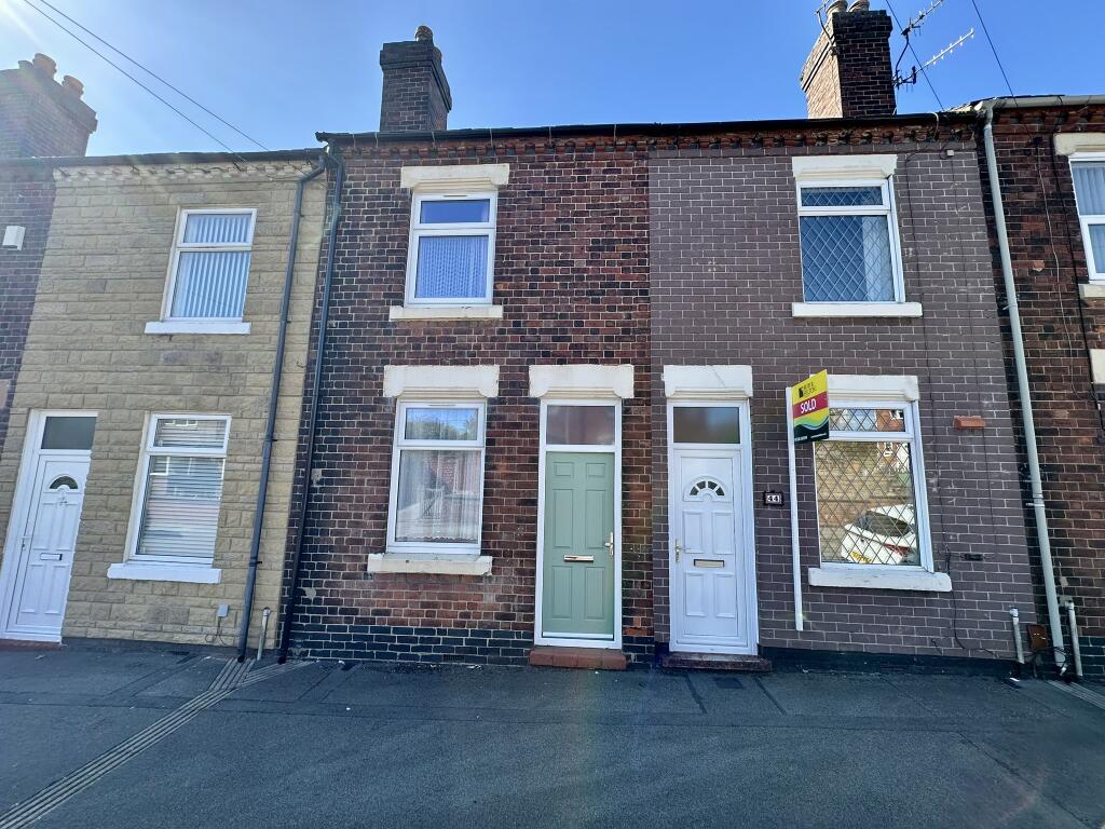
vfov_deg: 85.7
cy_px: 414
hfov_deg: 102.1
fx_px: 447
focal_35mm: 14
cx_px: 552
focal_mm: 2.22
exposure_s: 1/358
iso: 40
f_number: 2.2
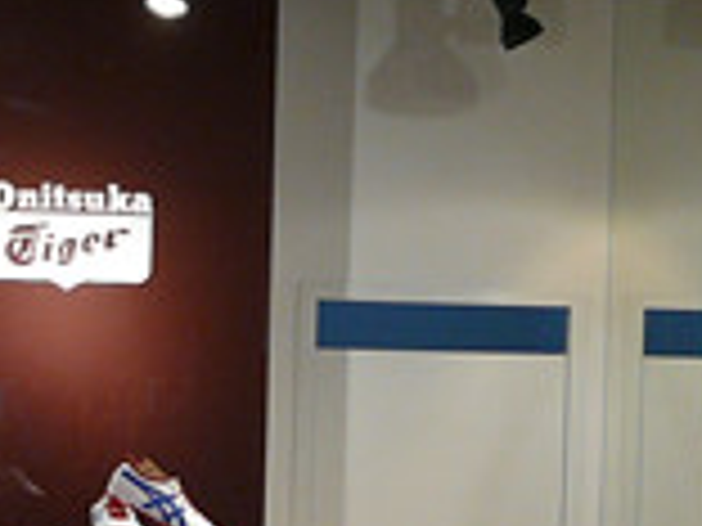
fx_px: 2961
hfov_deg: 13.2
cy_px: 609
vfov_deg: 10.0
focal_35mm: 146
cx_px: -126
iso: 80
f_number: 2.8
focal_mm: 5.2
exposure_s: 1/60
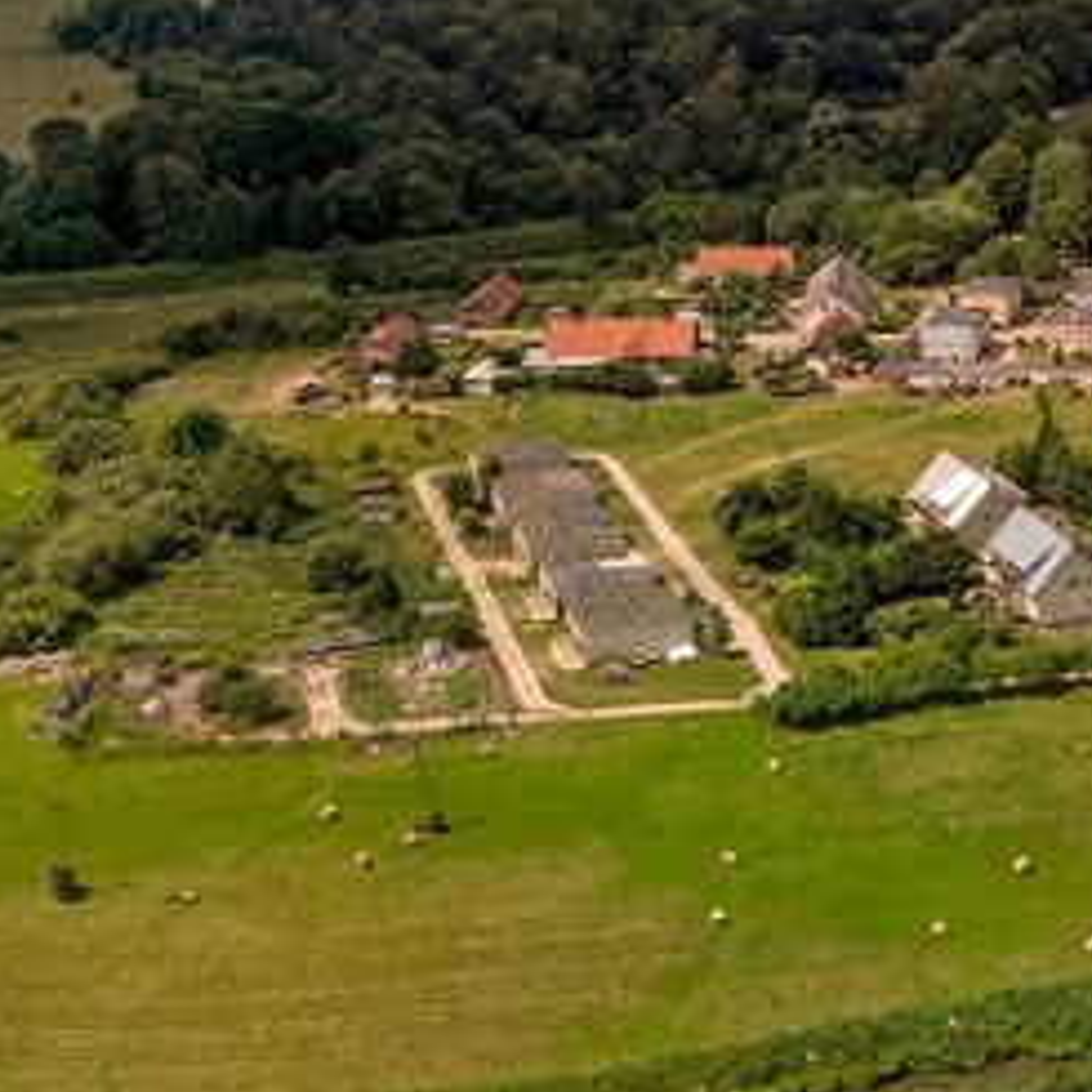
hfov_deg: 25.7
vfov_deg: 26.4
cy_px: 426
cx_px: 981
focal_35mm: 65
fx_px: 2320
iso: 120
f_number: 1.7
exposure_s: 1/3000
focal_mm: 6.72
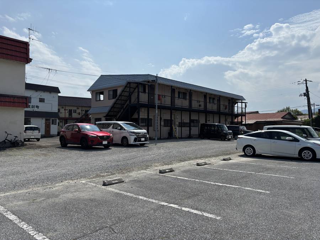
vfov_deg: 53.1
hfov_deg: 67.3
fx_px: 240
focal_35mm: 26
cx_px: 160
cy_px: 120
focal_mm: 5.96
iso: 50
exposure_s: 1/9901
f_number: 1.6
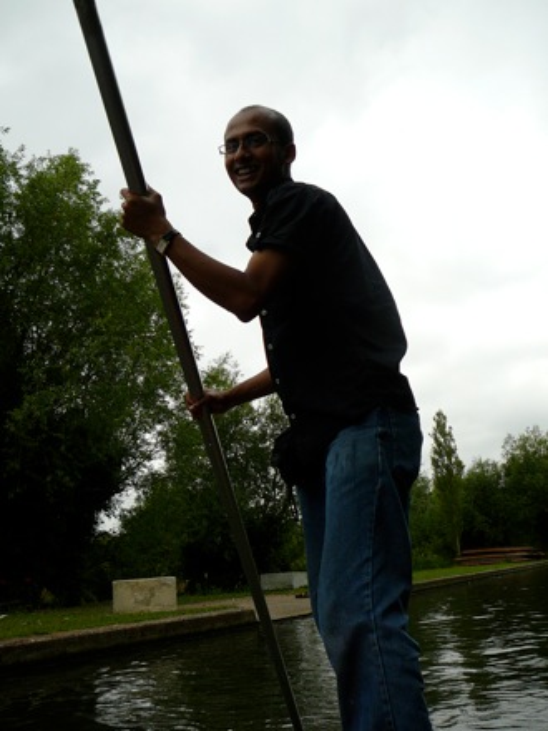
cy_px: 366
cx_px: 274
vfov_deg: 52.6
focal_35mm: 35
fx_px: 739
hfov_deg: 40.7
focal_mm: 5.2
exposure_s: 1/640
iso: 80
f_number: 2.8
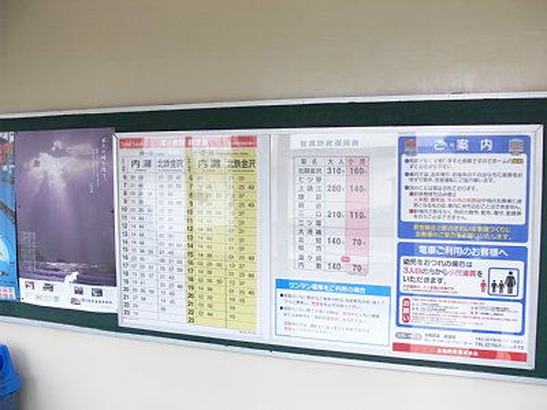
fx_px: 585
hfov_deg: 50.1
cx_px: 274
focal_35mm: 37
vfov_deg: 38.7
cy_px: 205
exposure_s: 1/30
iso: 200
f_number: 2.8
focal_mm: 7.8
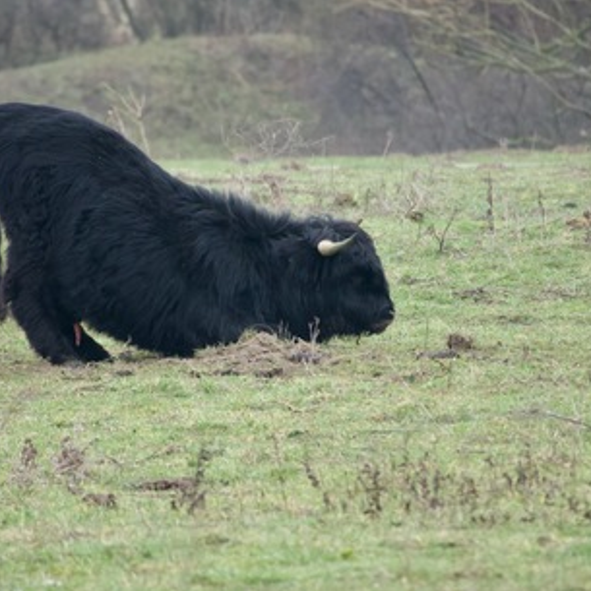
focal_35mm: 770
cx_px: 271
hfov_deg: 2.3
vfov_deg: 2.3
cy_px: 296
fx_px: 14873
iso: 800
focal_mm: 220
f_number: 4
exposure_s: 1/500
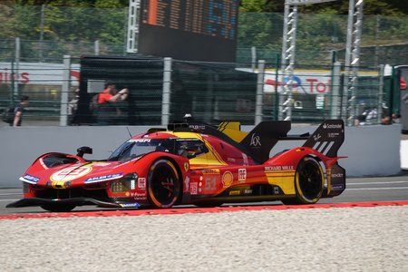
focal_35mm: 320
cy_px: 136
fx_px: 3626
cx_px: 204
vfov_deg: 4.3
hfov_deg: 6.4
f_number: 5
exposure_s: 1/800
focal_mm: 117.29
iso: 100
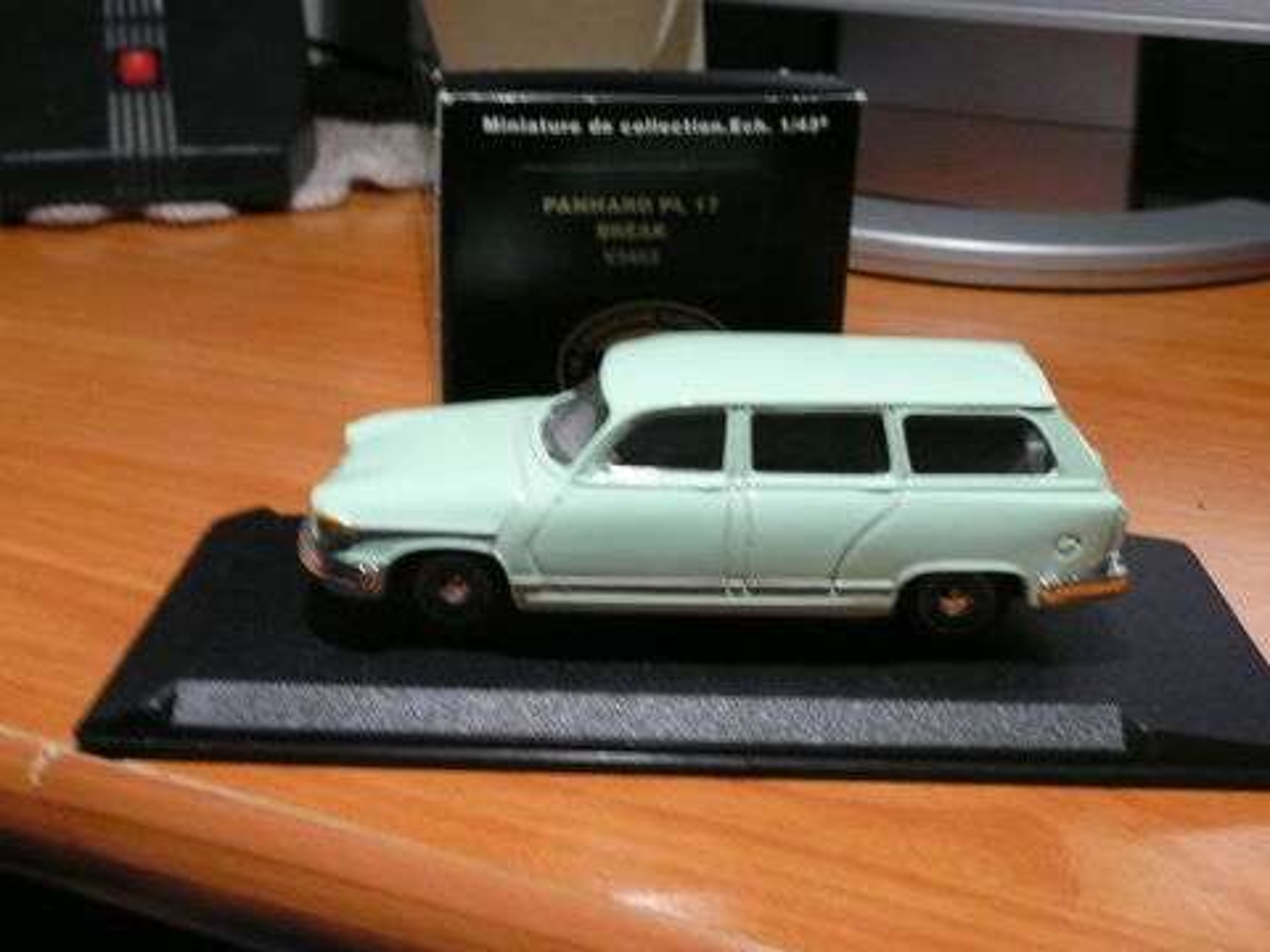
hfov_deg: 43.9
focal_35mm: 43
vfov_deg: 33.6
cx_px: 635
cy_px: 476
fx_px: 1578
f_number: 4
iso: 400
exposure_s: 1/30
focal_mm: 7
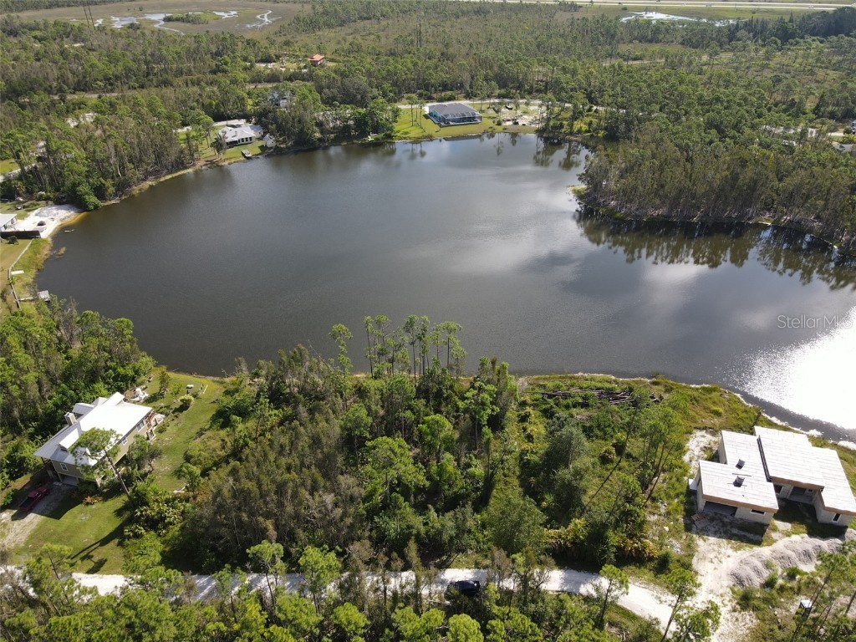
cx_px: 428
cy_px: 321
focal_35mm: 24
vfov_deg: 56.8
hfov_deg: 71.6
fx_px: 593
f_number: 2.8
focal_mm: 4.5
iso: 100
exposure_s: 1/400
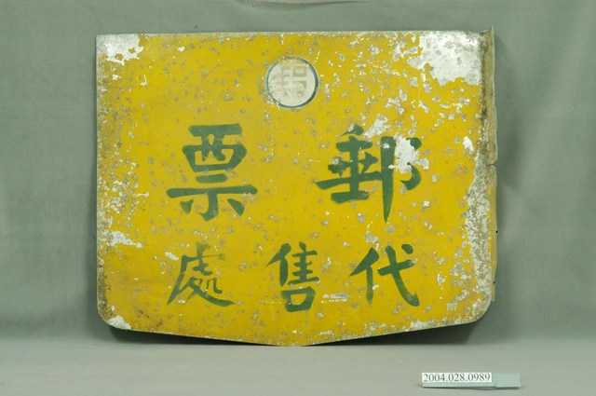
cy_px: 198
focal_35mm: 105
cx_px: 298
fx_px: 1736
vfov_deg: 13.0
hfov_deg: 19.5
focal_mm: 70
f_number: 9
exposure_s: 1/6
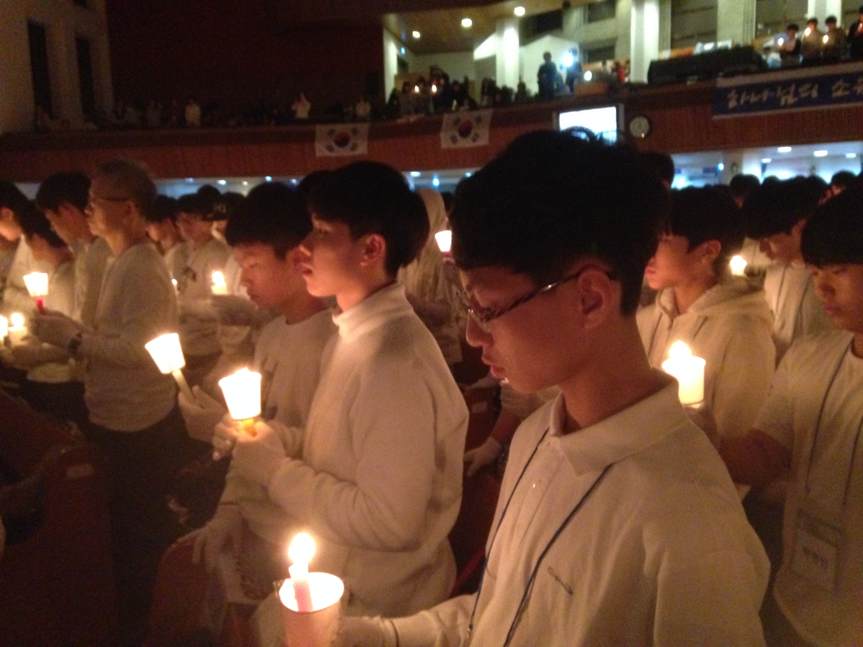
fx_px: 823
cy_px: 324
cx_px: 432
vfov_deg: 42.9
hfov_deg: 55.4
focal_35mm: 33
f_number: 2.4
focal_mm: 4.12
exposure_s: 1/15
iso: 800
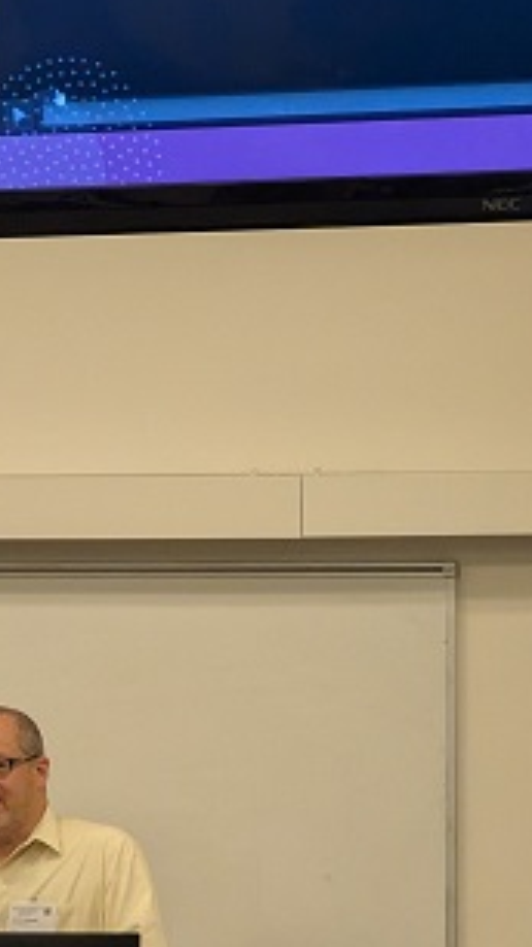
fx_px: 7553
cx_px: -350
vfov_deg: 7.2
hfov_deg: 4.0
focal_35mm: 301
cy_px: 851
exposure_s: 1/60
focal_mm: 19
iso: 294
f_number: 3.5
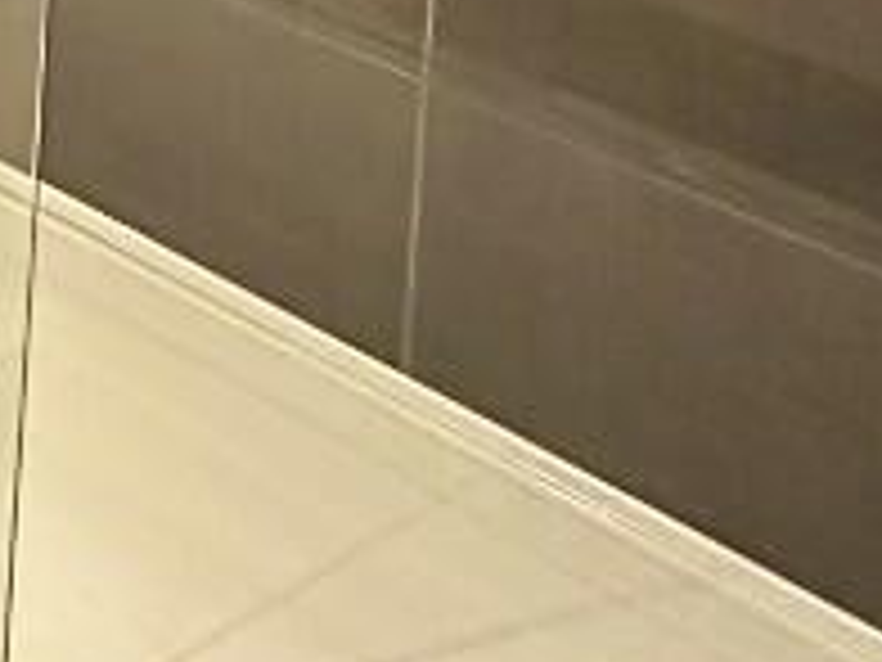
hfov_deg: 20.2
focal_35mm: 73
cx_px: -652
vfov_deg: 14.4
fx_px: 1860
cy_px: -865
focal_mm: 2.22
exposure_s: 1/60
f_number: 2.2
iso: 1000
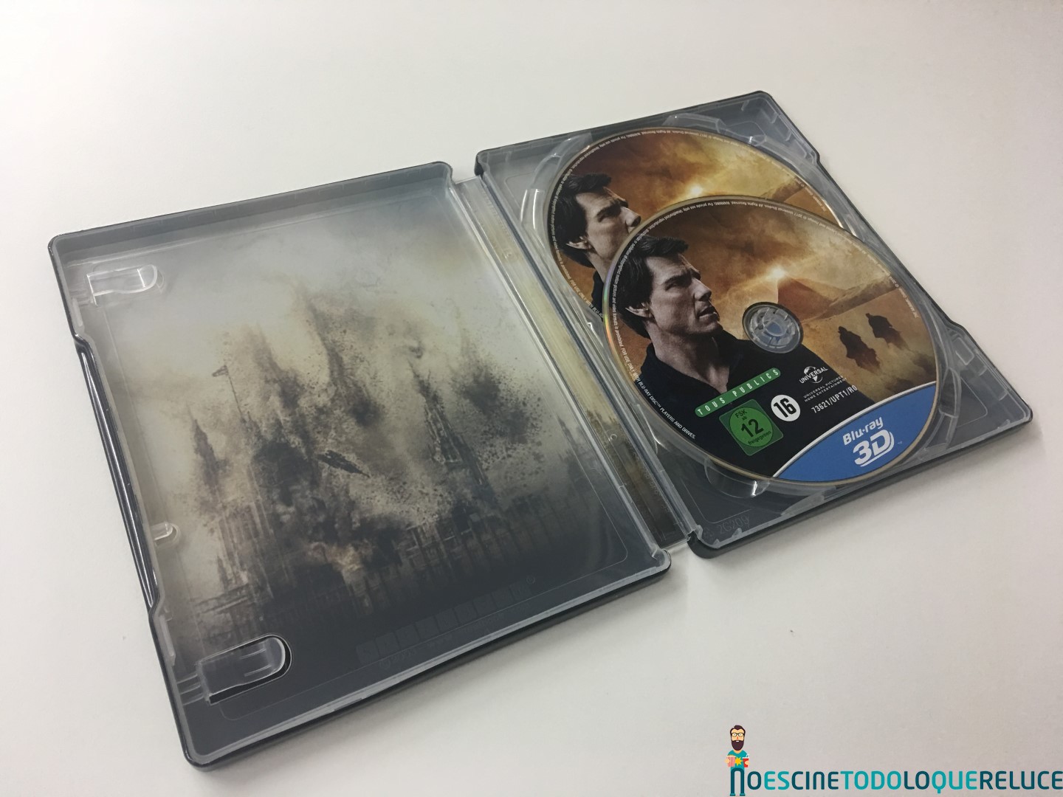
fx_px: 891
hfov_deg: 61.7
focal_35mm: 29
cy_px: 398
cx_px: 532
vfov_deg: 48.2
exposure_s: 1/17
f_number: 2.2
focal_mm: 4.15
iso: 50
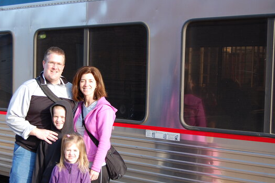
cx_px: 118
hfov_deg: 31.6
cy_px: 102
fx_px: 486
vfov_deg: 21.4
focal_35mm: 64
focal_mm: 35
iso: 200
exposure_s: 1/125
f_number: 5.6
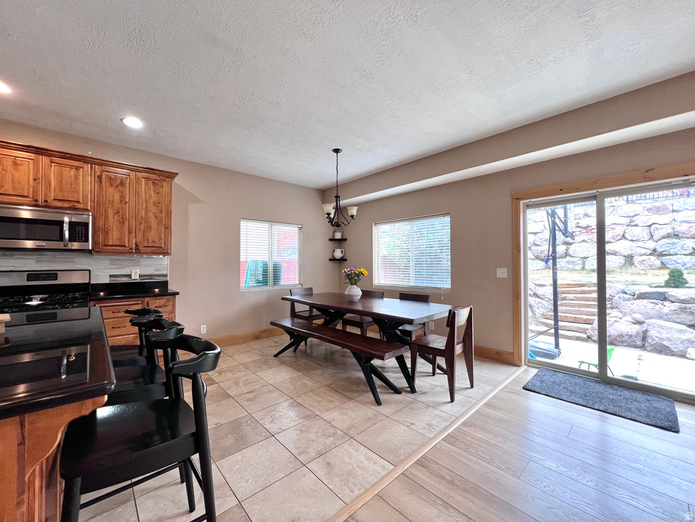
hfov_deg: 106.2
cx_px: 348
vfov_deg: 89.9
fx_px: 261
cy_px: 261
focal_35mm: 13
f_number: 1.8
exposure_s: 1/120
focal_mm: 1.57
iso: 125
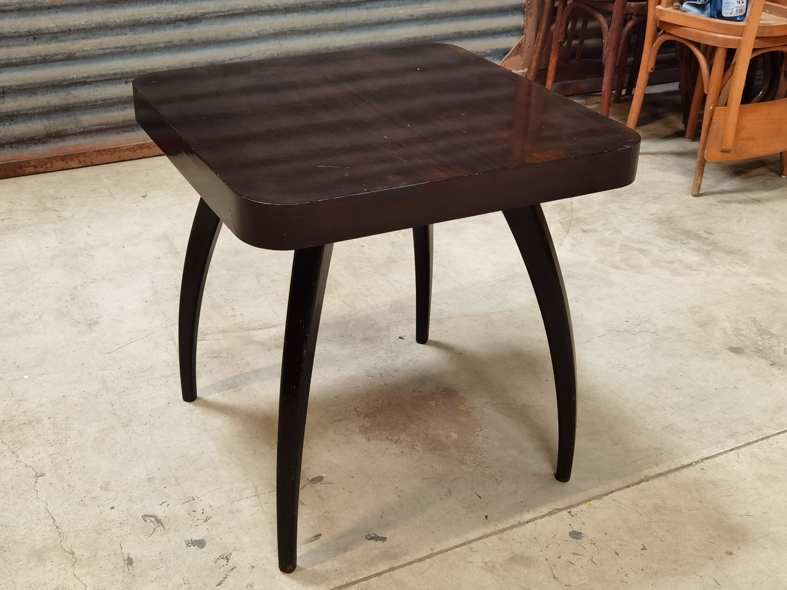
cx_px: 394
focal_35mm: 43
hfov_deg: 43.9
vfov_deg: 33.6
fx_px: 978
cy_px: 295
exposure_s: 1/33.3
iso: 320
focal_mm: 6.71
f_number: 1.9
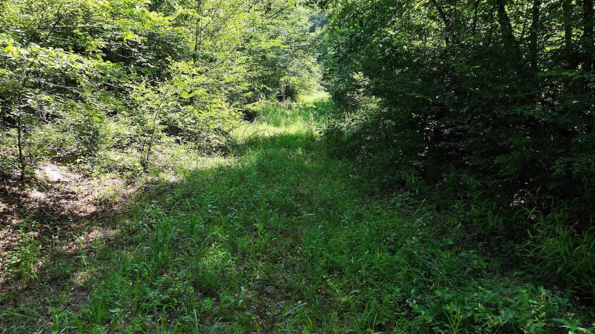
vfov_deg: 42.9
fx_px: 426
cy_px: 158
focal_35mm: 27
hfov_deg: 69.9
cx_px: 295
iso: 150
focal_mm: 12.29
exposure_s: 1/640
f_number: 2.8
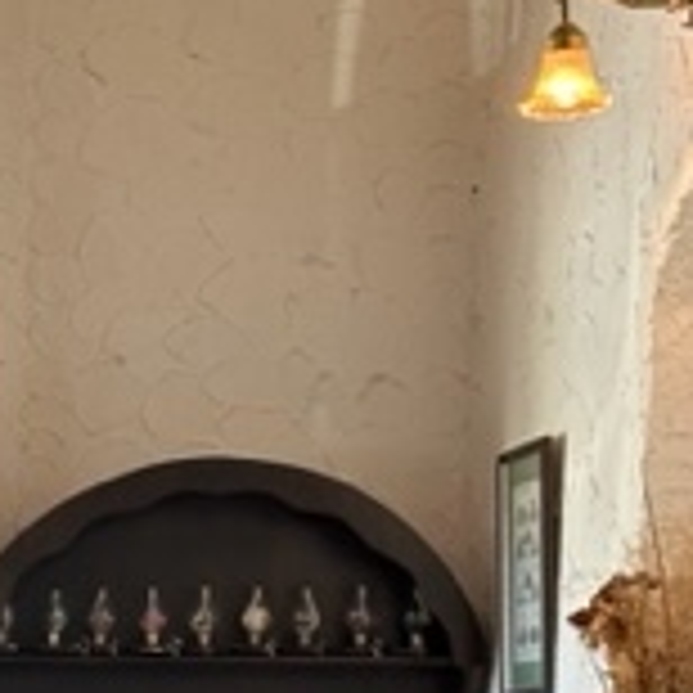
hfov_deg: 9.3
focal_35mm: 176
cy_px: 1044
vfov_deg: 9.6
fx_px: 3986
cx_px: -738
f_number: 1.78
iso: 50
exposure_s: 1/50
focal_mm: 6.86
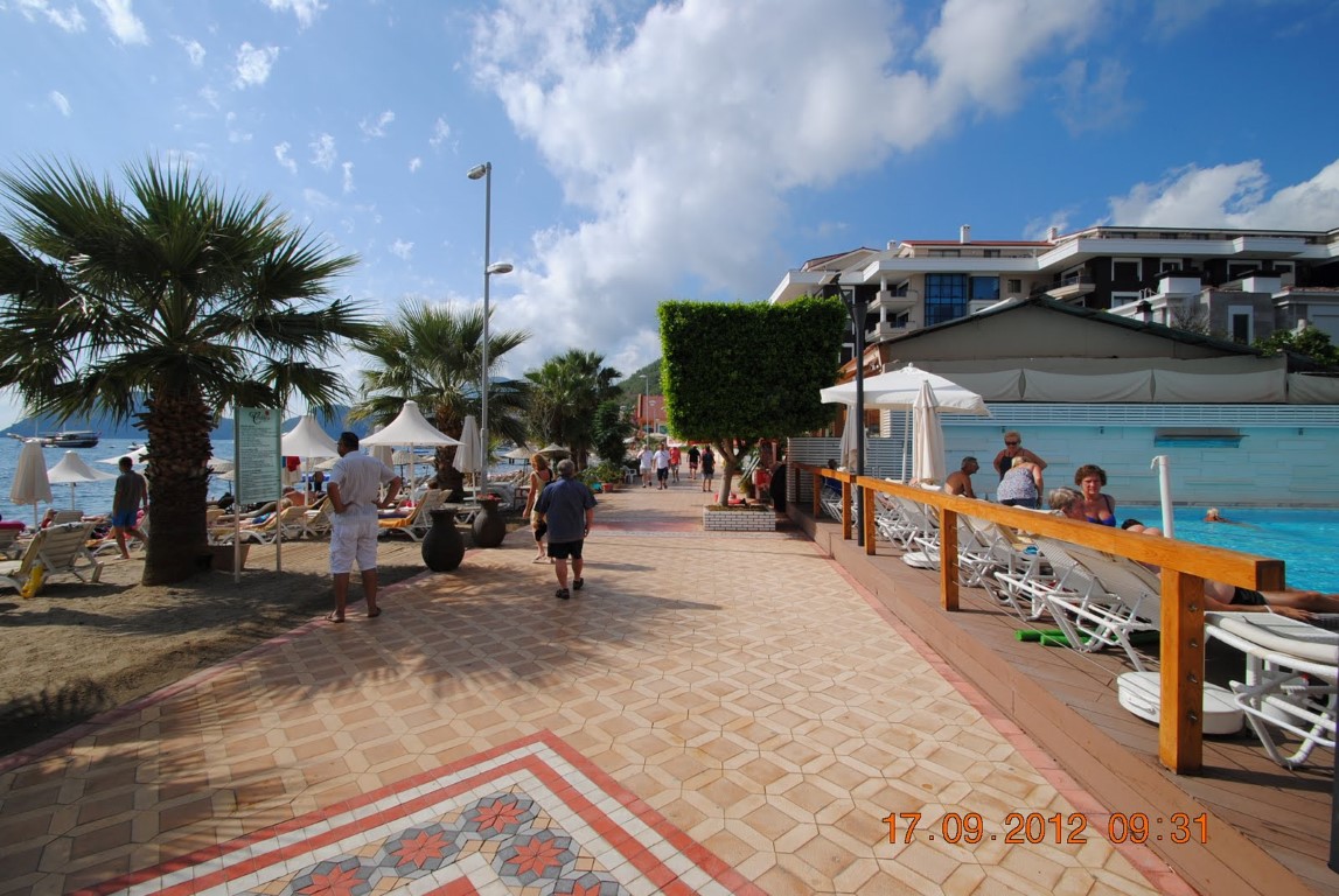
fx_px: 559
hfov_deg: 100.3
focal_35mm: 15
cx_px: 670
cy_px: 448
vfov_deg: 77.5
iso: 100
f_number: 9
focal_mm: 10
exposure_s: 1/320
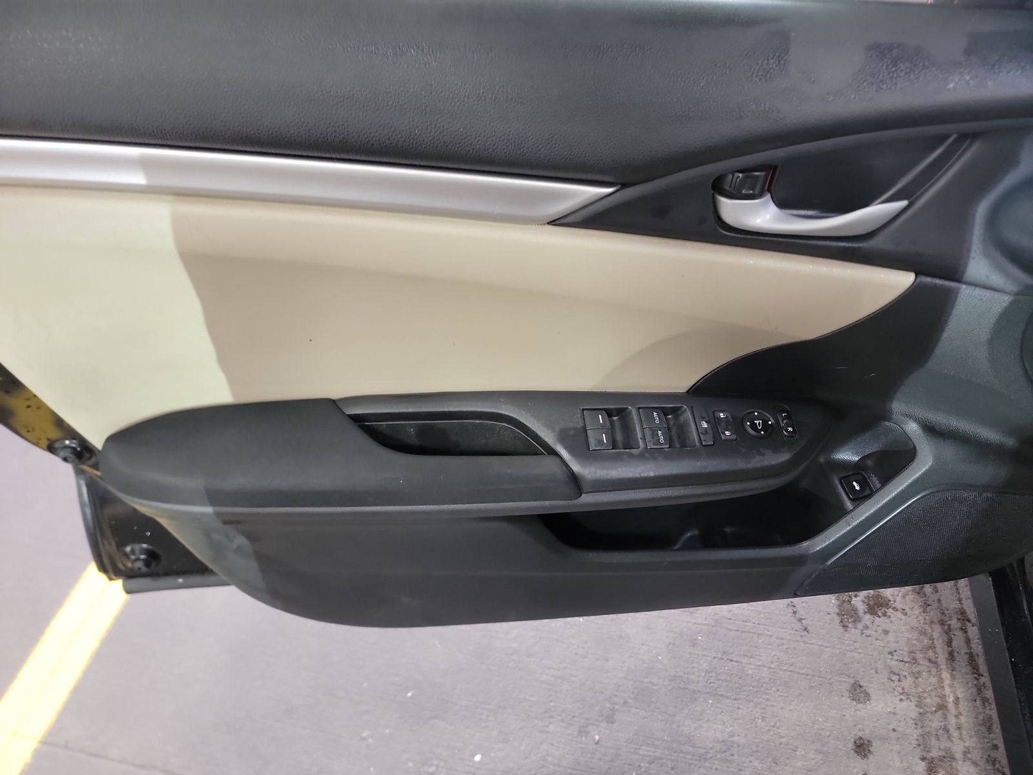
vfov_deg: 56.8
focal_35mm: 24
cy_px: 388
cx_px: 516
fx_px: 716
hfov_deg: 71.6
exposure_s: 1/59
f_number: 1.8
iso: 670
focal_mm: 6.7
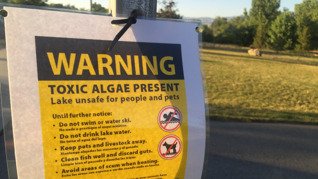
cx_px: 159
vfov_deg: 35.2
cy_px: 122
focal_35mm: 33
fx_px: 278
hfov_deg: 59.5
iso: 32
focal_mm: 4.15
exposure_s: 1/706
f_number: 2.2
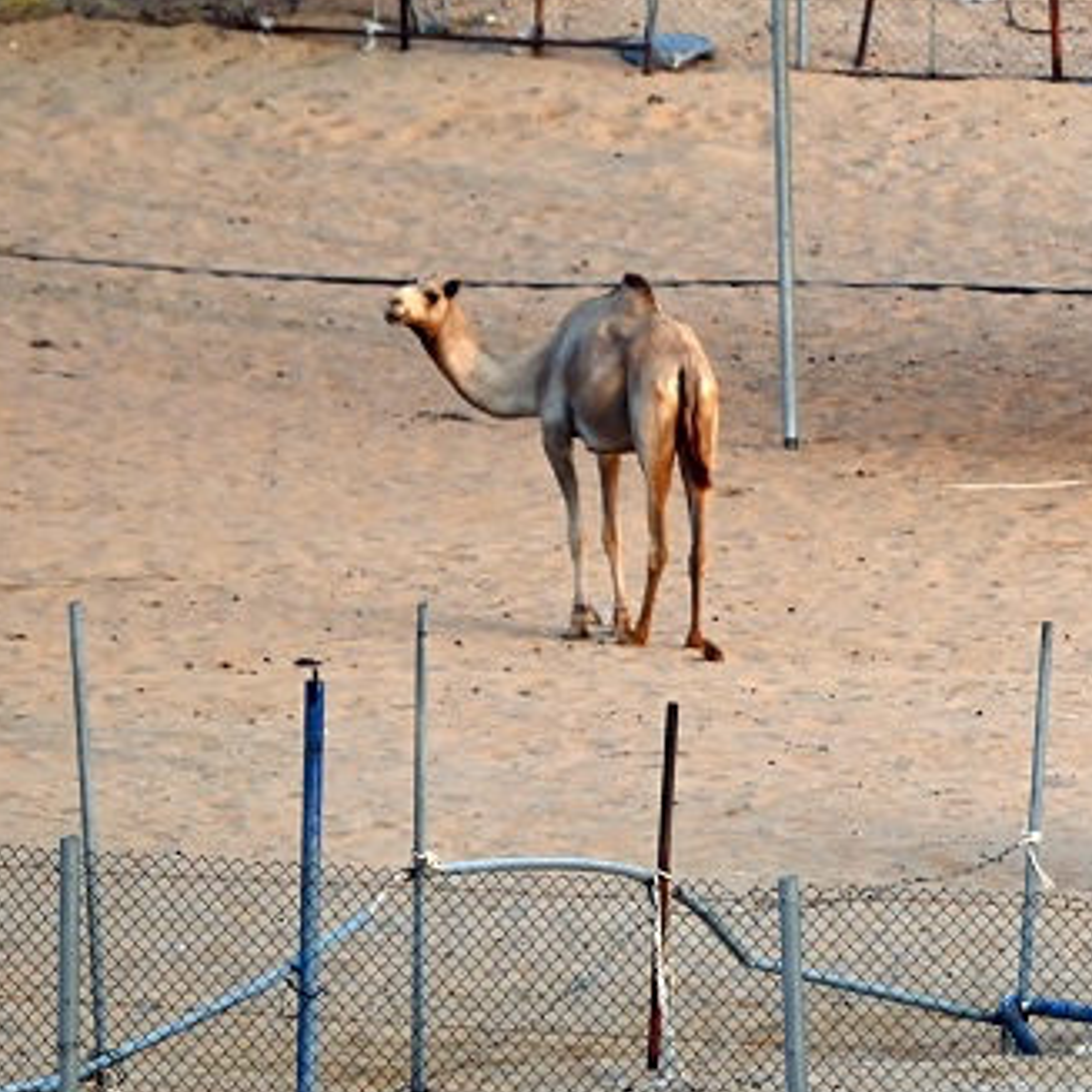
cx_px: 1431
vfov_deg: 2.3
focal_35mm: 775
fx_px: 27660
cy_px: 715
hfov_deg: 2.3
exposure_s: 1/500
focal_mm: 300
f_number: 5.6
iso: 560
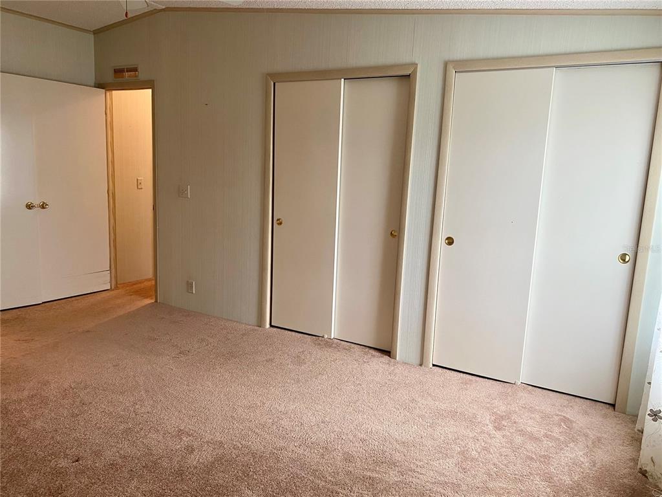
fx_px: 497
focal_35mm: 26
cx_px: 331
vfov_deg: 53.1
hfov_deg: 67.3
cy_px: 248
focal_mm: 4.25
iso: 100
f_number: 1.8
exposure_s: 1/60
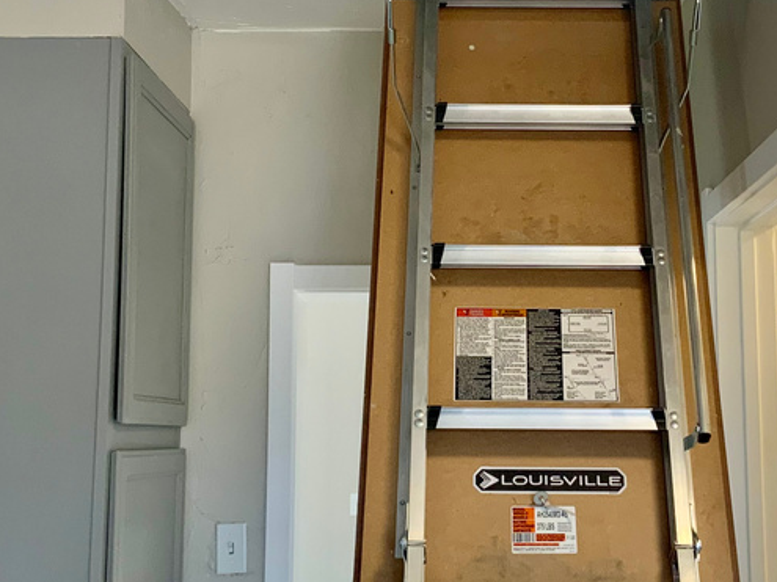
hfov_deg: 32.0
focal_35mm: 60
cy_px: 254
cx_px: 485
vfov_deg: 24.4
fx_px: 1346
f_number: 1.8
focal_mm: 3
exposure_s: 1/60
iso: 64
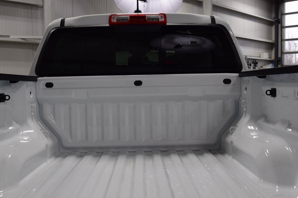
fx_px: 323
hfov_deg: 49.5
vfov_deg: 34.2
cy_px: 107
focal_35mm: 39
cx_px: 141
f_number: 7.1
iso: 400
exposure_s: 1/40
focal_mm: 24
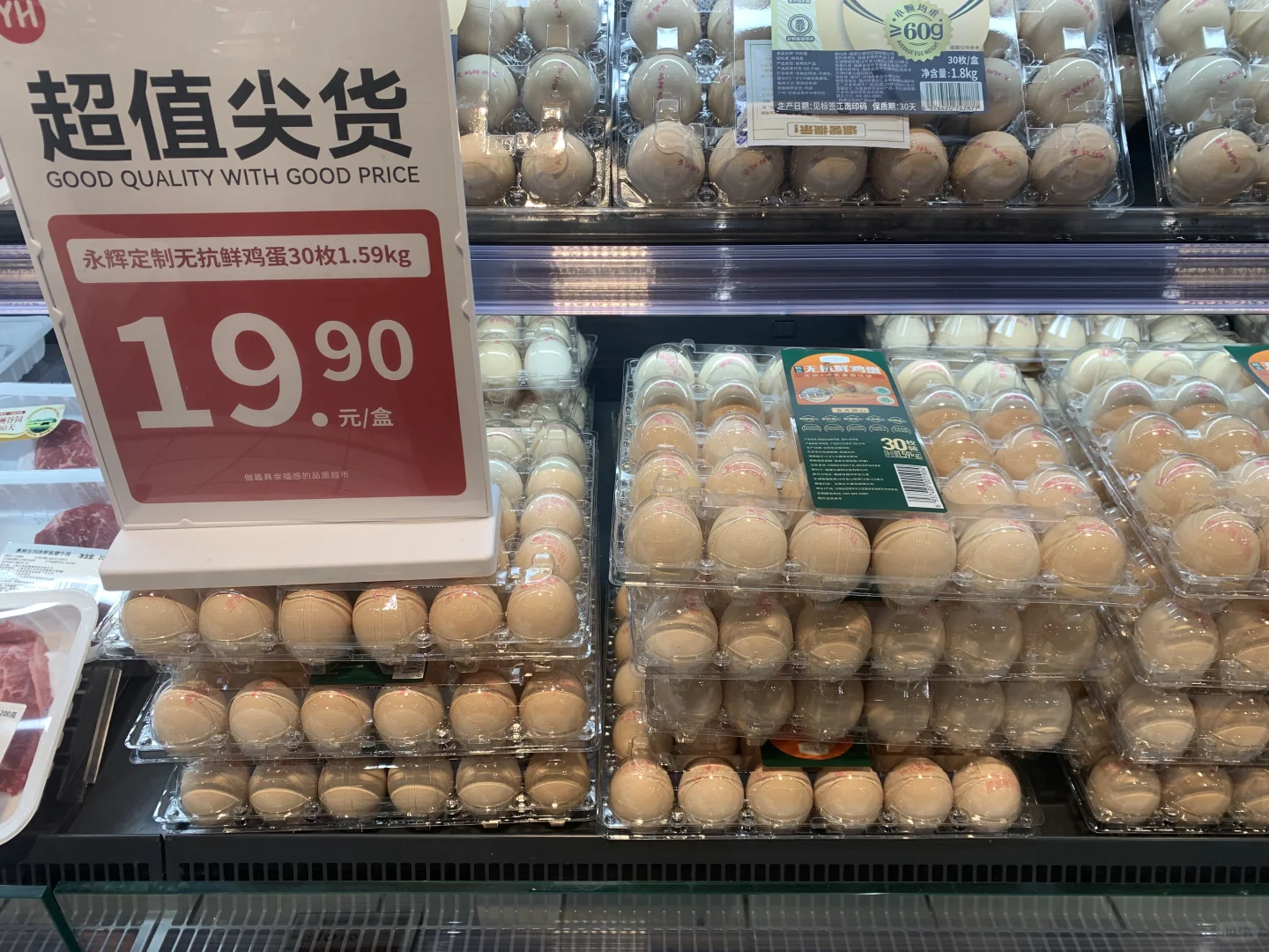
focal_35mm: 26
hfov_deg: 67.3
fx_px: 953
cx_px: 634
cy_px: 476
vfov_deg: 53.1
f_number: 1.8
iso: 50
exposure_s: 1/100
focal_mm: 4.25
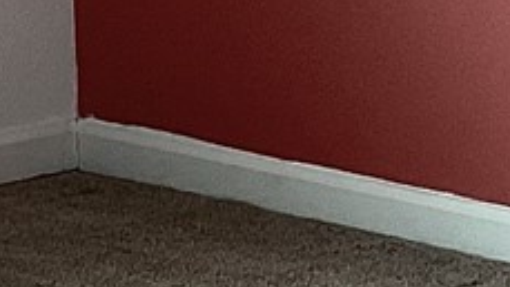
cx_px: 212
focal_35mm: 236
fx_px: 3193
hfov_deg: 9.1
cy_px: 243
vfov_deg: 5.1
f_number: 2.4
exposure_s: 1/60
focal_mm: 3.3
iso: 50
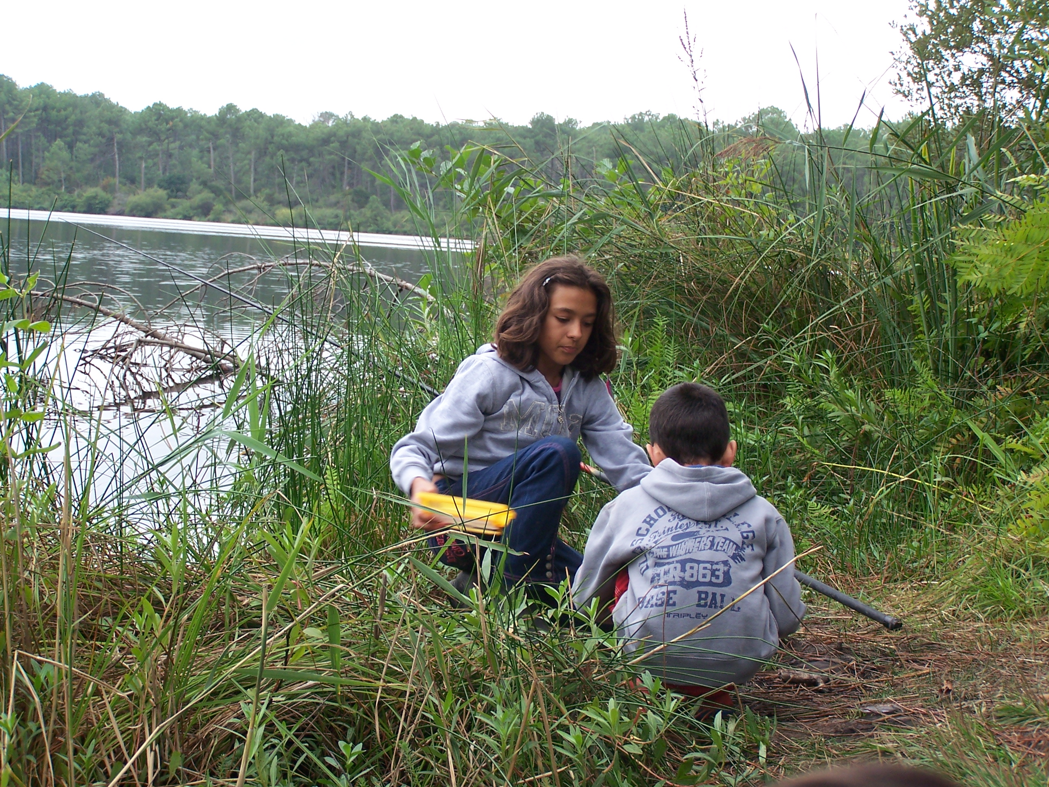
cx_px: 524
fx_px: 2091
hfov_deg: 28.2
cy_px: 394
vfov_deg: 21.3
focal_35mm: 69
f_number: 3.2
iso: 80
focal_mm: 11.5
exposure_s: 1/50
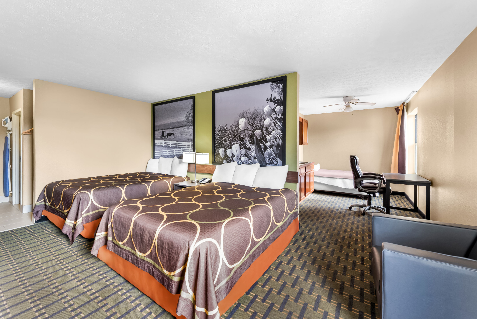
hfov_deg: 104.2
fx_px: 186
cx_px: 238
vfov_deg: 81.3
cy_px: 160
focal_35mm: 14
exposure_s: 1/1.67
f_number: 8
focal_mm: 14
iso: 400
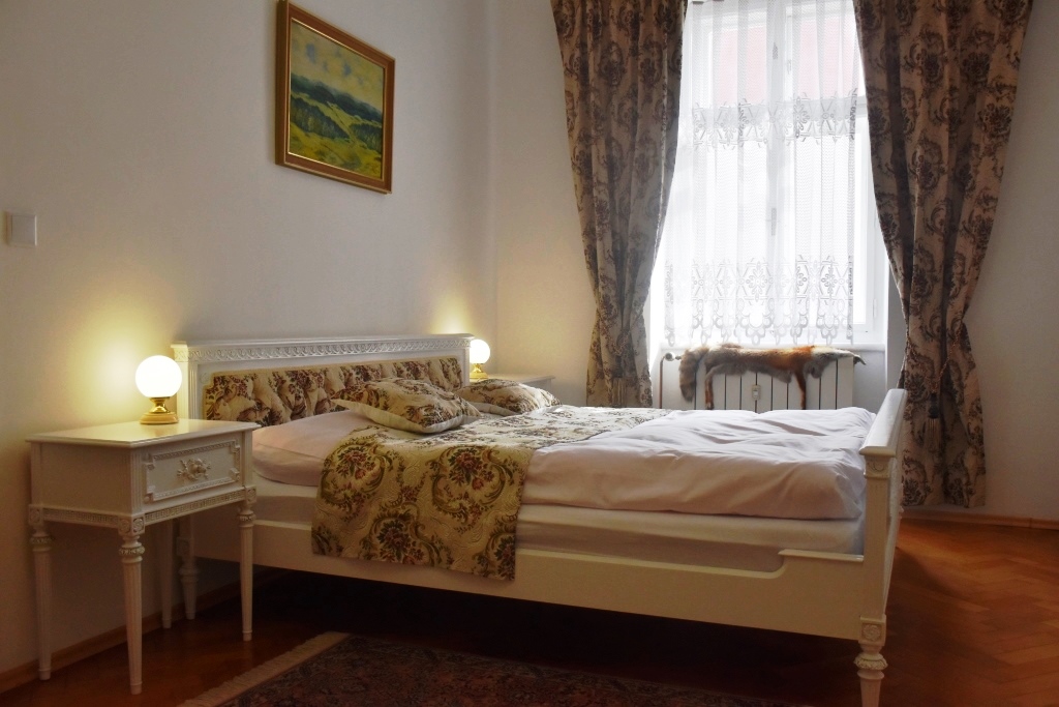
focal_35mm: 33
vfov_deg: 40.0
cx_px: 530
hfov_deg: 57.2
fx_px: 971
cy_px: 354
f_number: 4
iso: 800
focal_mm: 22
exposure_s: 1/1000
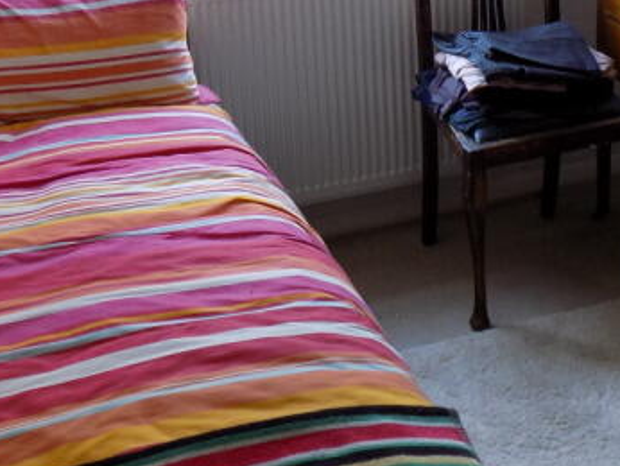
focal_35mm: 68
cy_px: 56
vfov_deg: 21.2
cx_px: 496
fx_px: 1219
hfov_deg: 28.0
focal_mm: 4
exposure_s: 1/30
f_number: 3.1
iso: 100
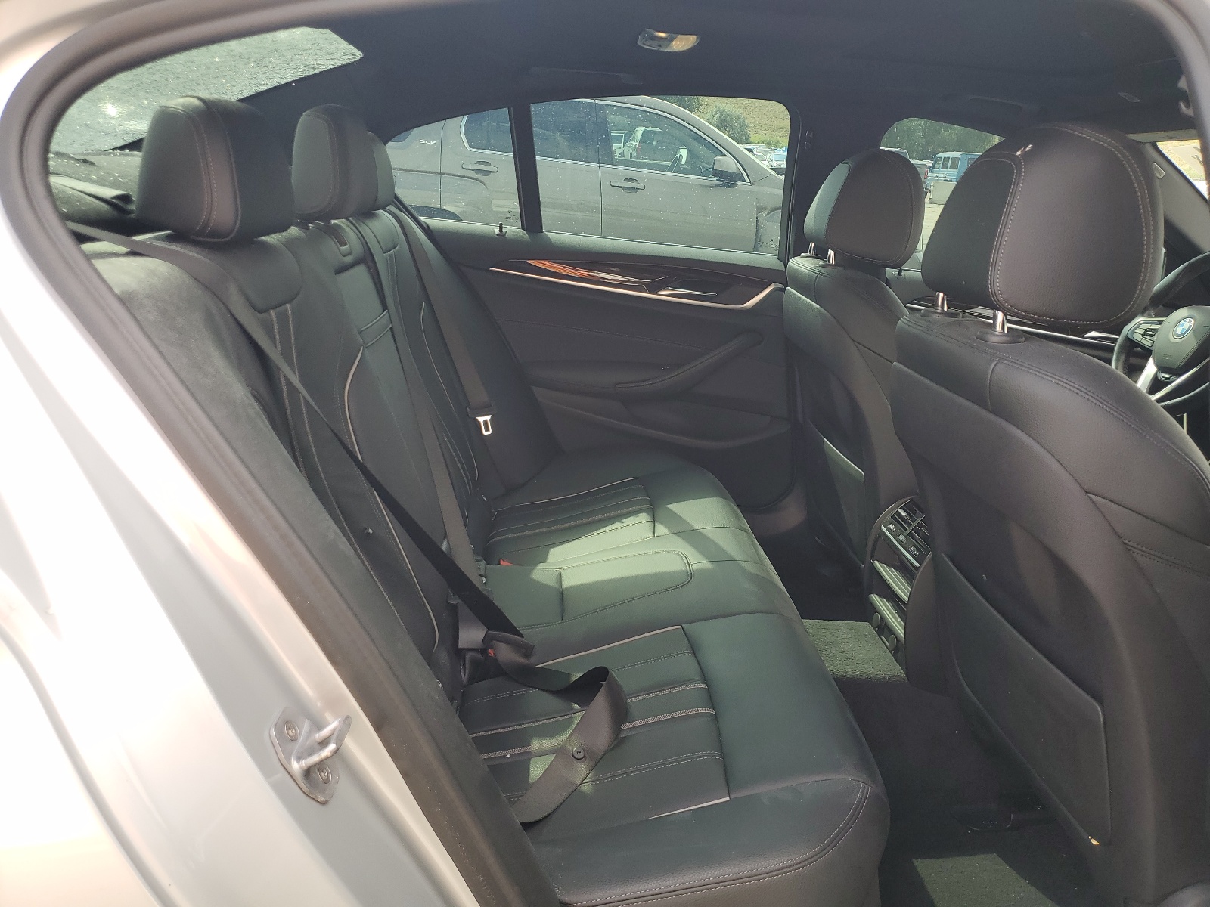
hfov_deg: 67.3
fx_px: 909
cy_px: 454
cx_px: 605
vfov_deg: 53.1
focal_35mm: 26
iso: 50
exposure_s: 1/345
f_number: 1.5
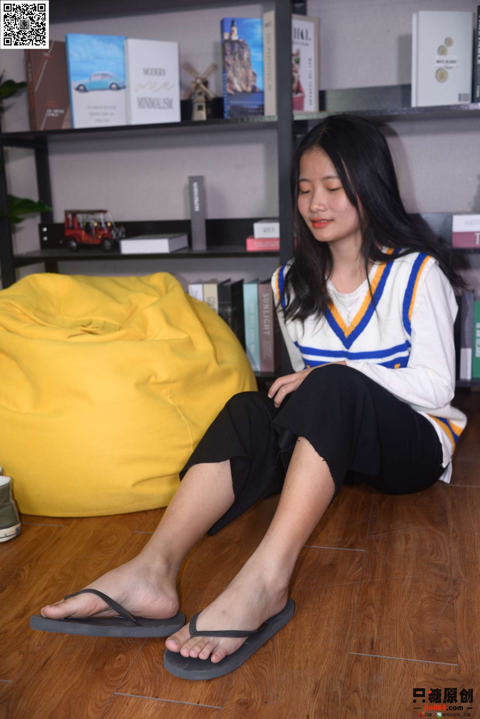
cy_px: 360
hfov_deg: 37.9
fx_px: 699
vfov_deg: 54.4
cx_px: 240
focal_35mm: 35
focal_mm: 35
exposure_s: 1/80
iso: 500
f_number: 5.6
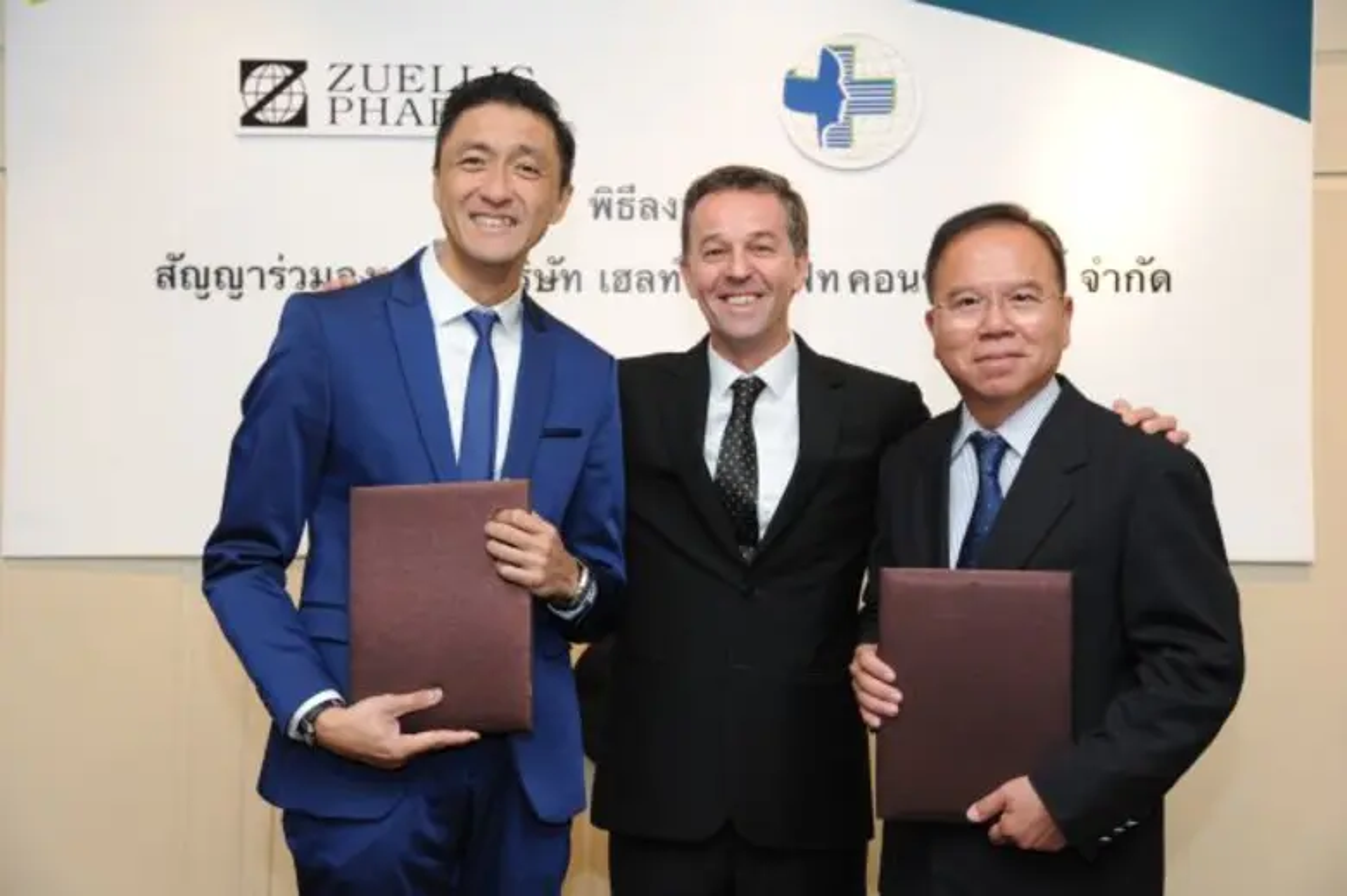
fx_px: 1795
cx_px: 674
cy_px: 448
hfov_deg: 41.1
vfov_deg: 28.0
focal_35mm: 48
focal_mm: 48
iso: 1600
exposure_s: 1/80
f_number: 5
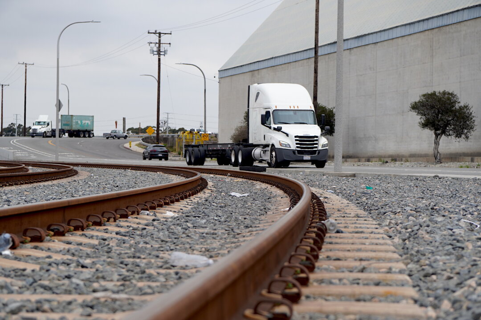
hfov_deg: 19.5
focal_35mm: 105
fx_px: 1403
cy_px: 160
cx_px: 240
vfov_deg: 13.0
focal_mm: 70
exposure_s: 1/640
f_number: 4.5
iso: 100
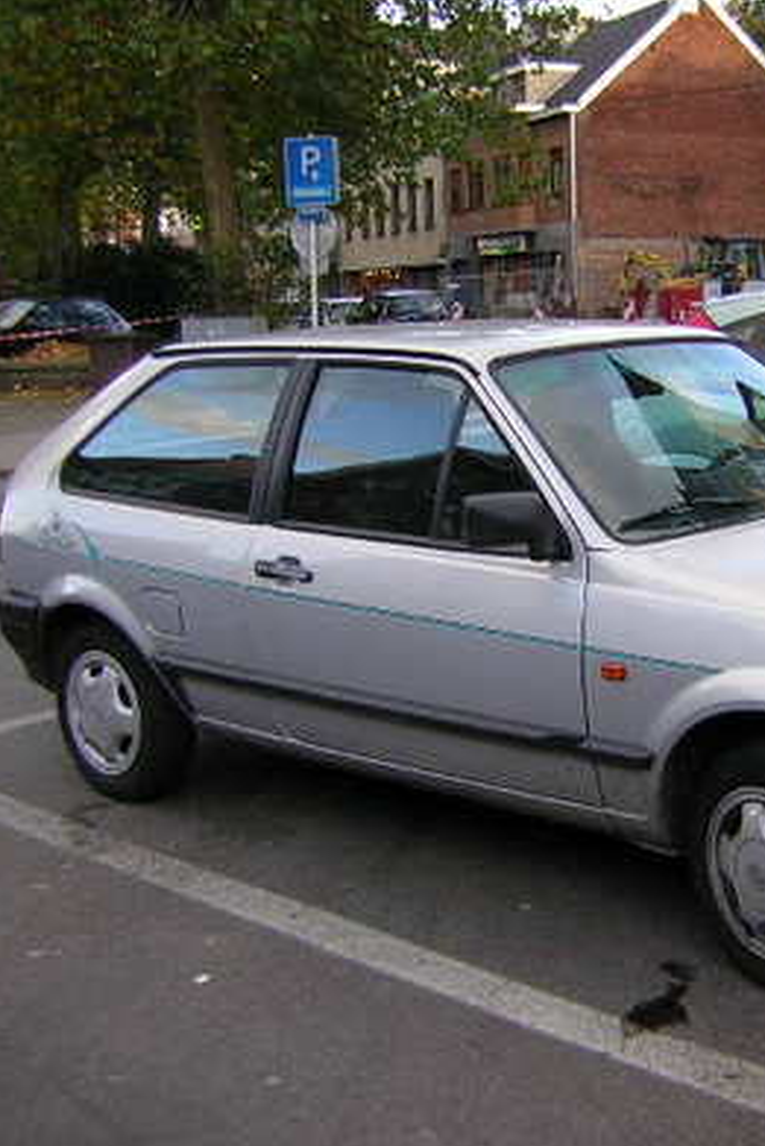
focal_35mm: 51
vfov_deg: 38.9
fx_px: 1624
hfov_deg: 25.8
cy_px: 583
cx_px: 655
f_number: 2.6
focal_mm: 4.7
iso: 50
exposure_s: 1/108
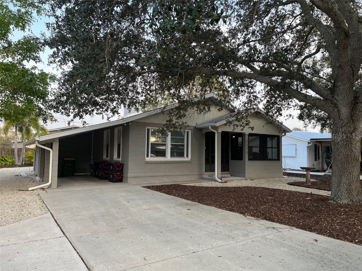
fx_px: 272
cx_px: 181
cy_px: 136
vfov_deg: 53.1
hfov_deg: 67.3
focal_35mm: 26
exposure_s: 1/361
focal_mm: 5.7
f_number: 1.5
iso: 50
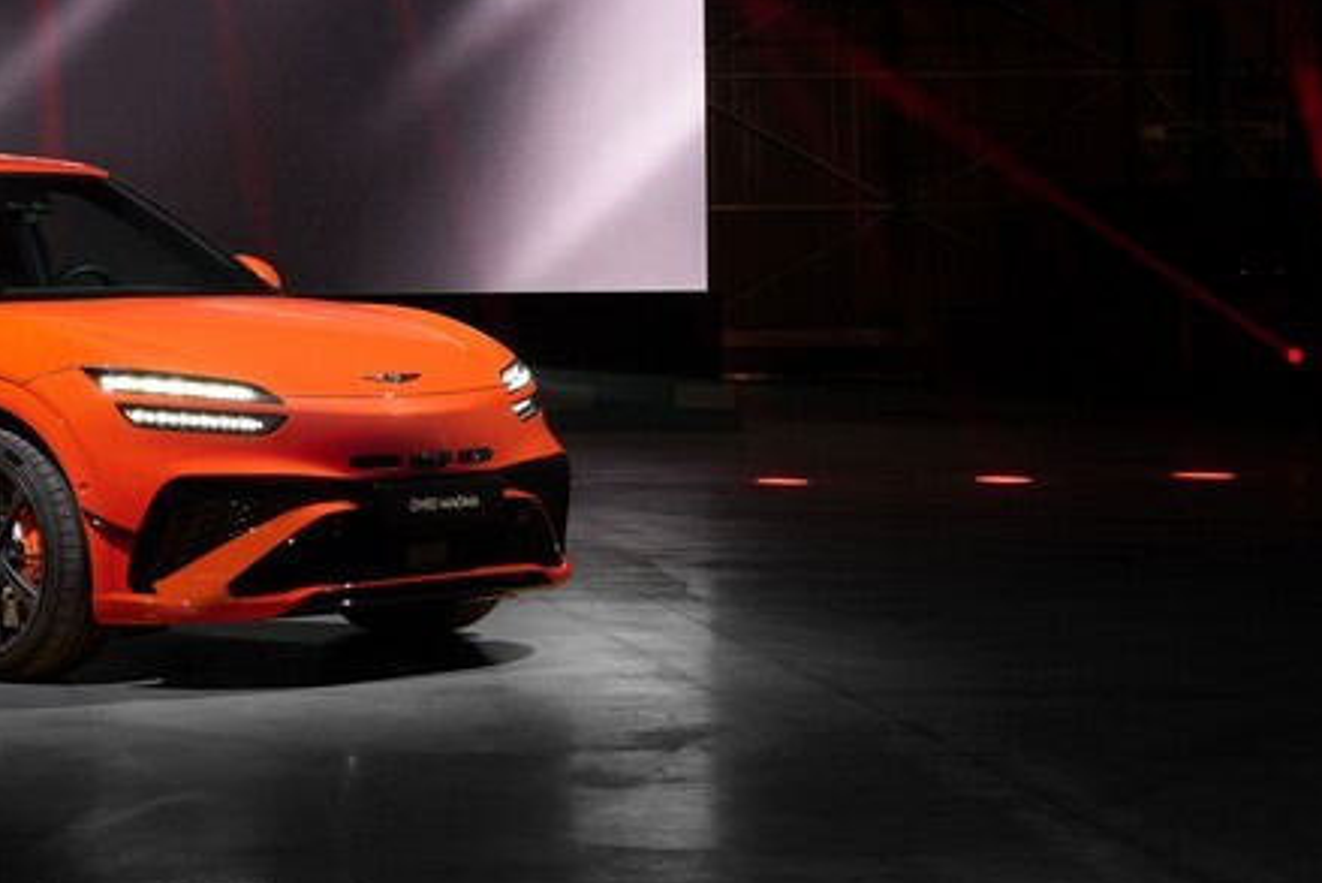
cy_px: 178
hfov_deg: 20.9
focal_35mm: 94
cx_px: -12
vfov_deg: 14.5
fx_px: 3453
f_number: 8
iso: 160
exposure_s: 1/40
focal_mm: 43
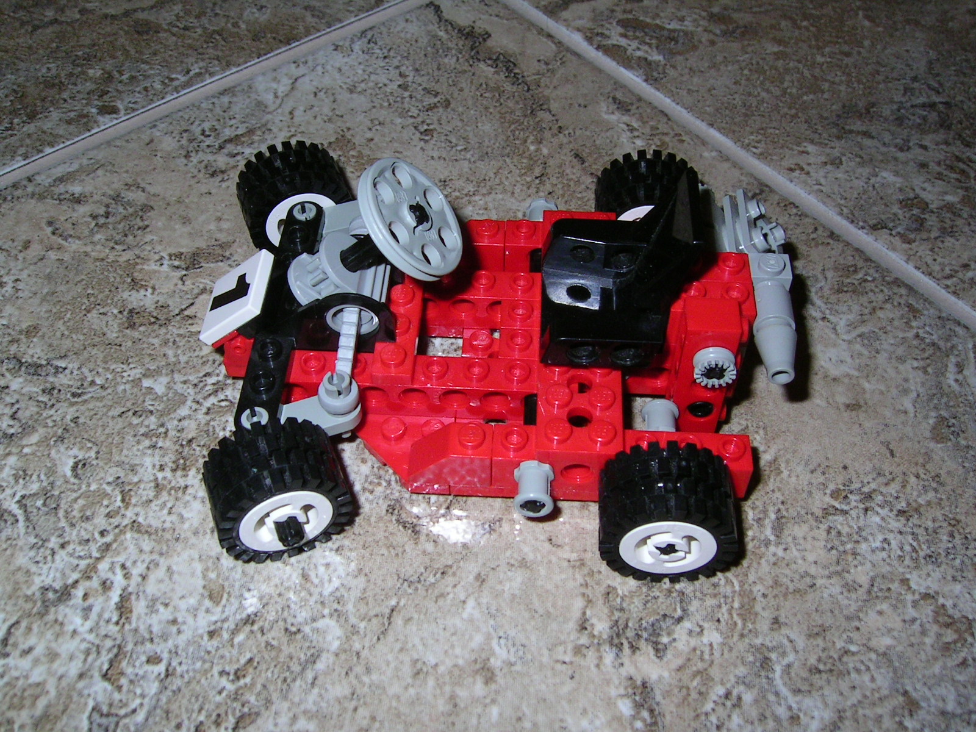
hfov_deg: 51.4
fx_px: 1015
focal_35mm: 36
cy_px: 366
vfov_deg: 39.7
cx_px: 488
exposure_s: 1/30
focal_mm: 5.6
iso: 100
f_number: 4.8
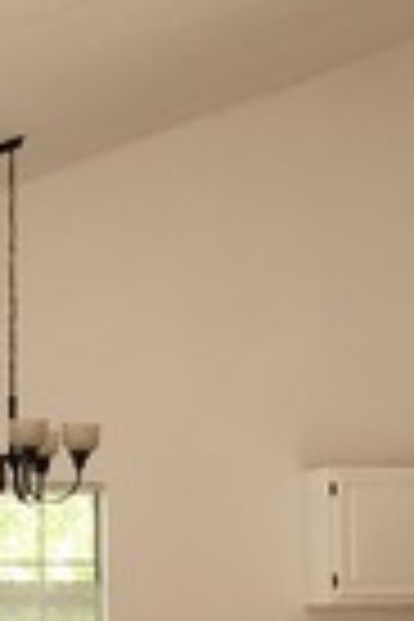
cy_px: 459
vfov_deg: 18.3
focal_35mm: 111
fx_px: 1915
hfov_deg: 12.3
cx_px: 63
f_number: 1.8
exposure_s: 1/120
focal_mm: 6.4
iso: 320
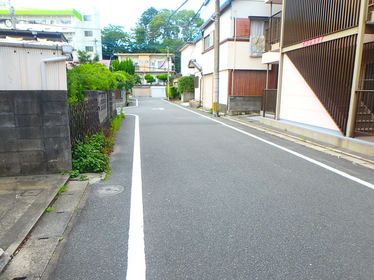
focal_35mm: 24
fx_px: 259
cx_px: 184
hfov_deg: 71.6
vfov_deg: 56.7
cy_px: 147
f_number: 3.5
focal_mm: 3.7
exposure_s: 1/250
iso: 125
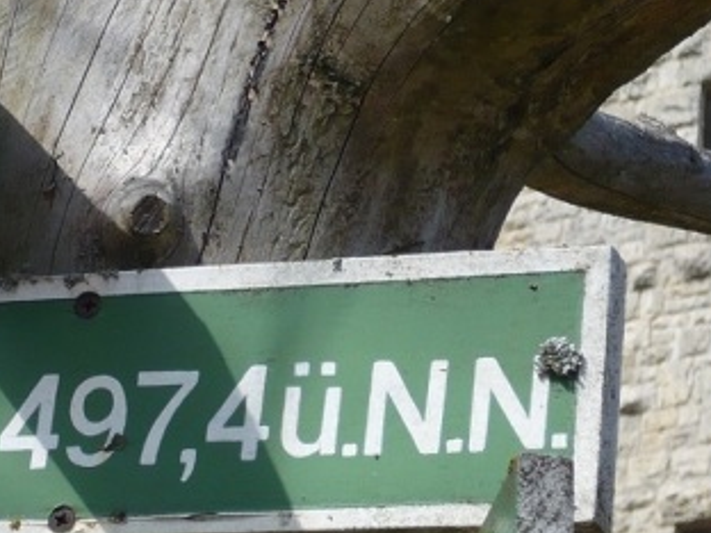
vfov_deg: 7.0
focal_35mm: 213
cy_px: 177
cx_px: 147
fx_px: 4375
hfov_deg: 9.3
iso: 100
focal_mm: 16.1
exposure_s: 1/400
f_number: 4.8
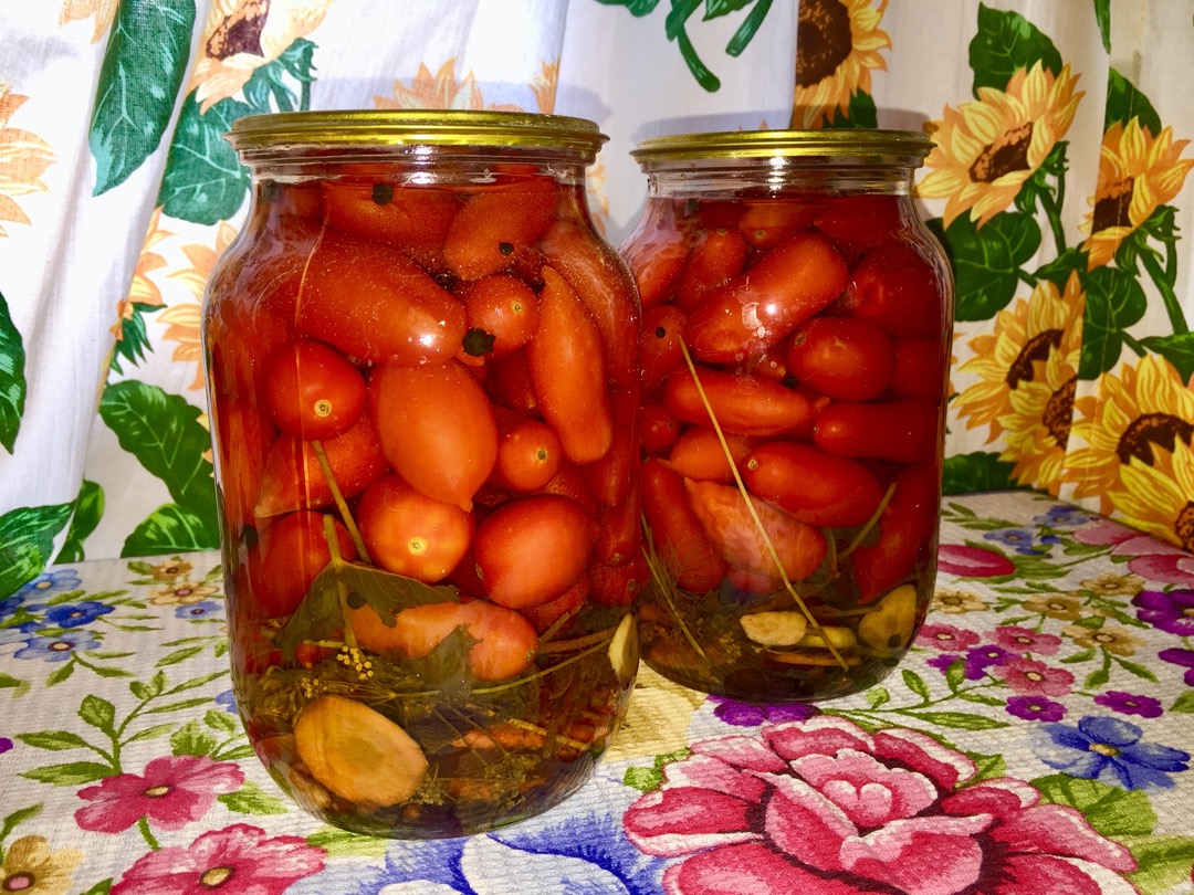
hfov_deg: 61.7
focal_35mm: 29
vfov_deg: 48.2
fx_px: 1000
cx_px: 597
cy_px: 448
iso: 32
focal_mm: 4.15
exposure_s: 1/35
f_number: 2.2
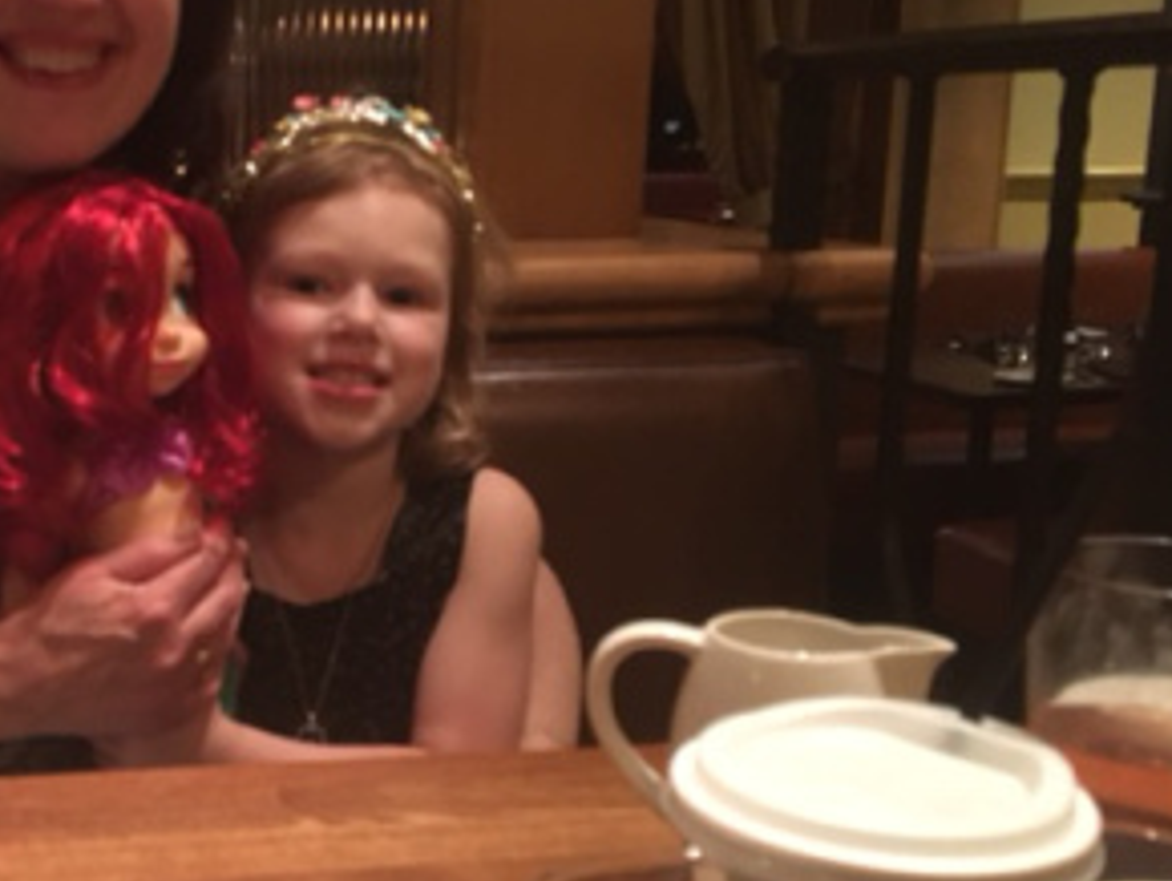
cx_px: 186
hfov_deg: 35.8
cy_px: 467
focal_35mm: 51
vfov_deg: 28.6
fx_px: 1728
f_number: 2.2
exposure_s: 1/15
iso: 500
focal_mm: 4.15
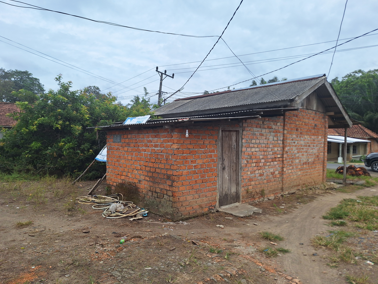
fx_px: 262
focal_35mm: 24
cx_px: 182
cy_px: 147
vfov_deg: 56.8
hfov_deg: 71.6
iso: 40
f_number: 1.8
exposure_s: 1/3300
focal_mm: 5.54
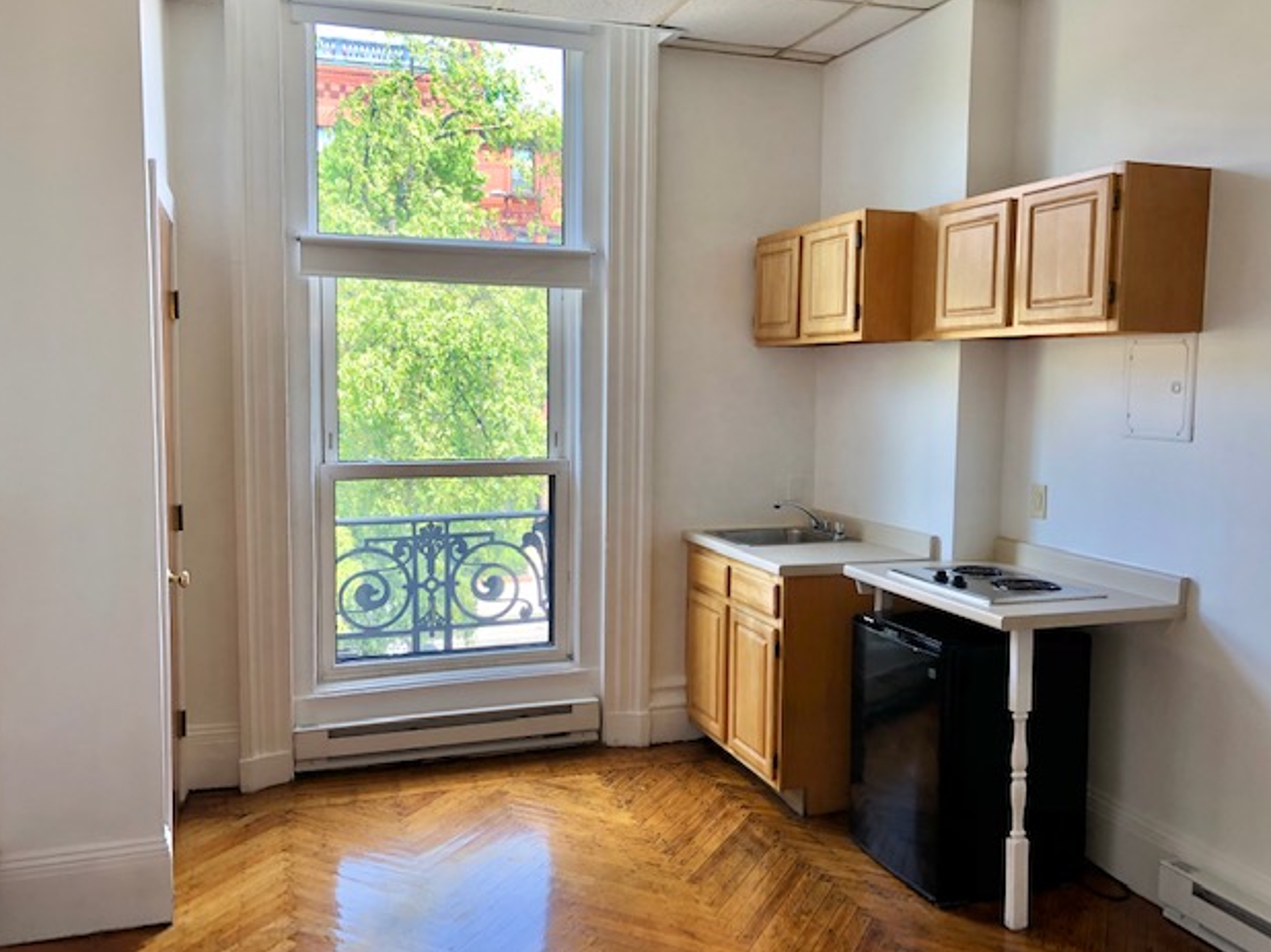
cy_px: 469
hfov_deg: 61.7
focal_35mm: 29
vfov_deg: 48.2
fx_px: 1064
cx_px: 631
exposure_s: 1/120
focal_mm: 3.99
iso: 50
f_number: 1.8
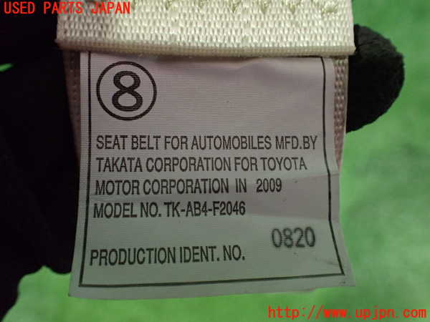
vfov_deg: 46.8
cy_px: 161
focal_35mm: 30
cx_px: 215
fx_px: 373
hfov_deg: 60.0
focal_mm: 5.4
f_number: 2.3
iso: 1000
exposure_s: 1/30
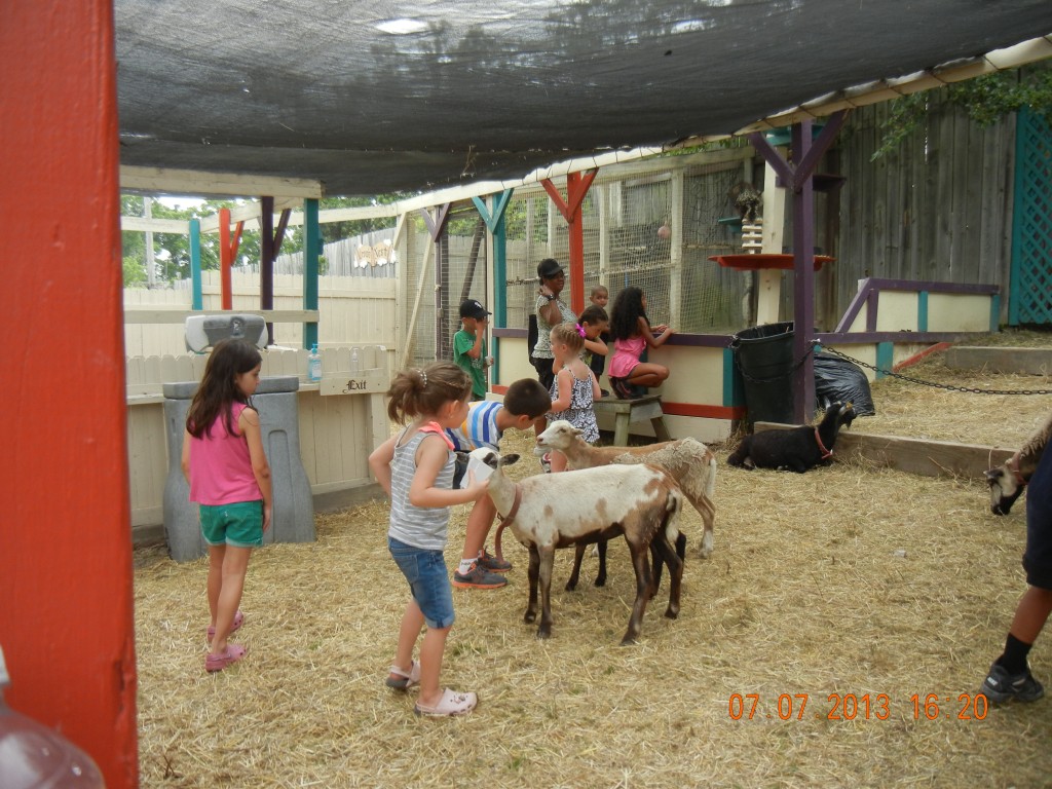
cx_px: 526
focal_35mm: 30
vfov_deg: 46.8
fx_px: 912
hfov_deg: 60.0
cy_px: 394
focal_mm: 5.4
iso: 160
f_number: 3.5
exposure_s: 1/168
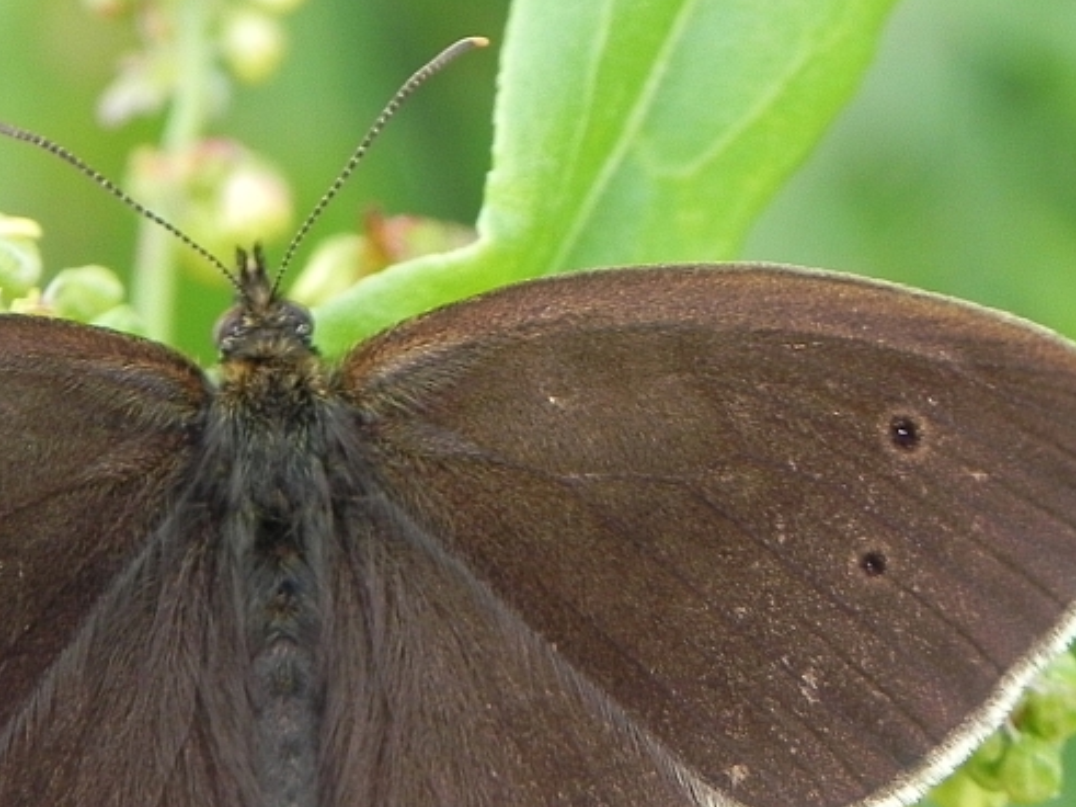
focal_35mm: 219
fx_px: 6806
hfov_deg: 9.0
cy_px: 539
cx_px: 375
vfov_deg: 6.8
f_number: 4
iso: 160
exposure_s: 1/116
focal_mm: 18.8
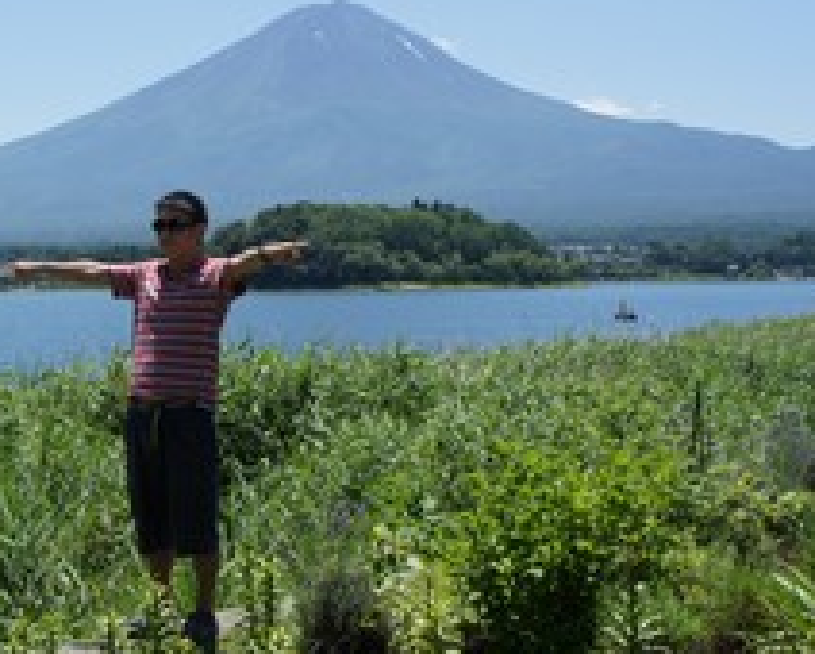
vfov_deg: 22.2
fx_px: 1666
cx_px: 196
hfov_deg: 27.1
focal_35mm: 69
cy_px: 300
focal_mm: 26
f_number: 8
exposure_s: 1/500
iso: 200
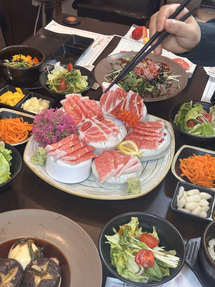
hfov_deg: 30.3
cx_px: 108
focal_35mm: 48
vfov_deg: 39.7
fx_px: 398
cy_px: 144
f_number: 1.78
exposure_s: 1/60
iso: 50
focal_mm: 6.86
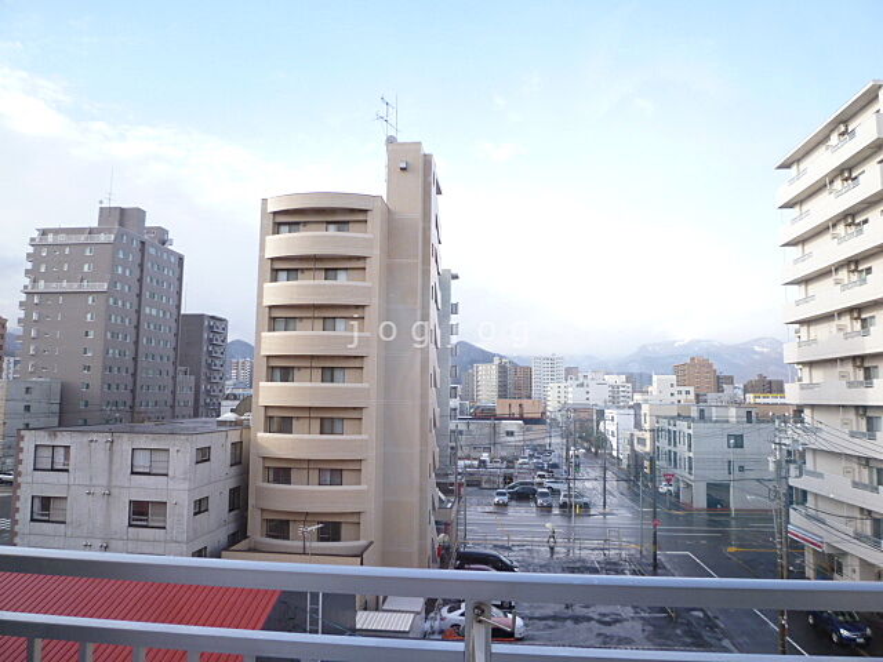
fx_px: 612
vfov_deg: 56.8
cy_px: 331
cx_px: 442
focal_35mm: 24
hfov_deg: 71.6
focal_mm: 4.3
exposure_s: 1/200
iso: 80
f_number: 3.5
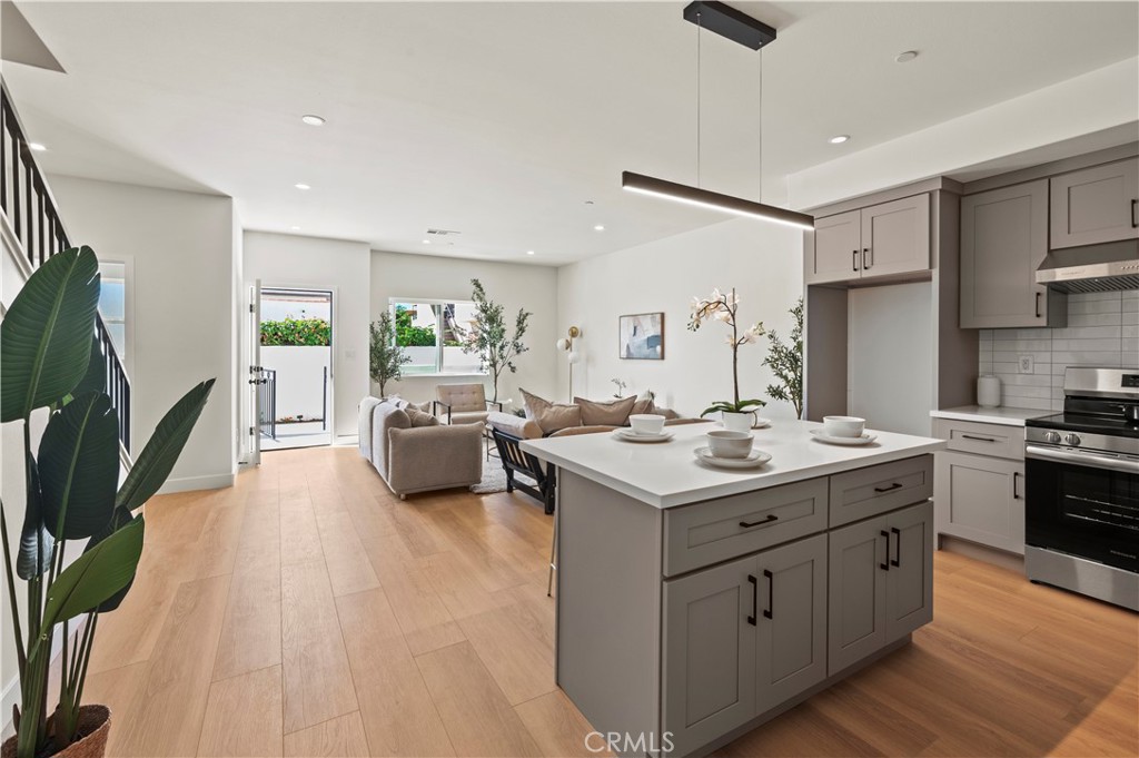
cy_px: 379
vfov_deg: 77.2
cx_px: 570
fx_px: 474
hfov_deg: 100.4
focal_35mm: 15
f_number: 10
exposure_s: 1/6
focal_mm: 15
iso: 640
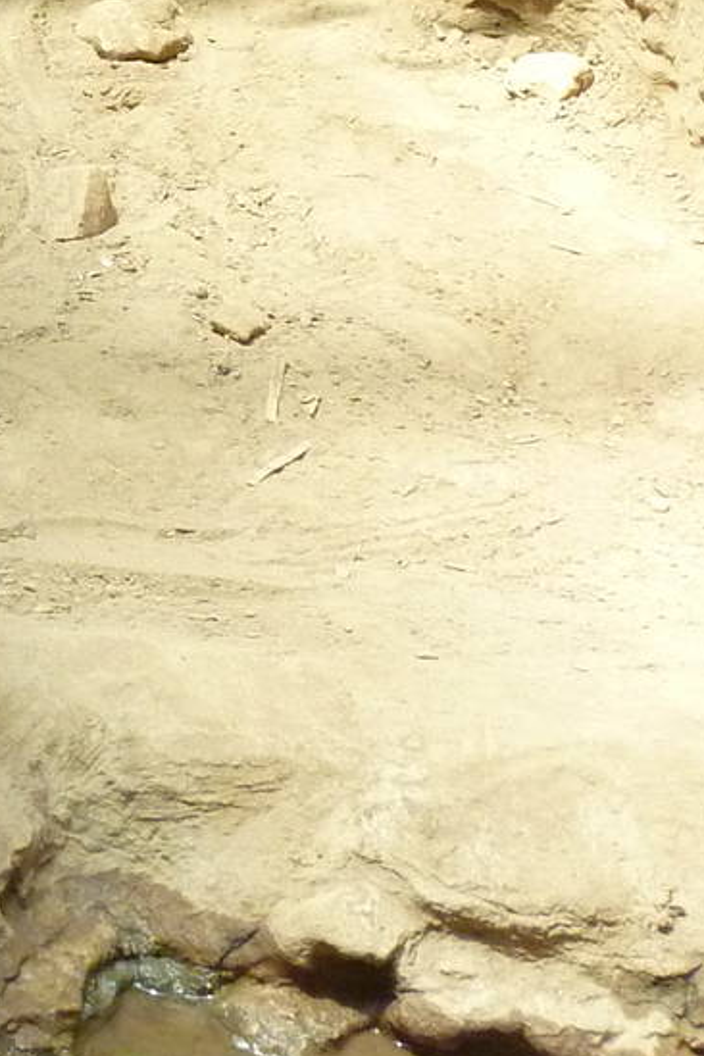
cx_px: -454
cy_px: -25
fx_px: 3109
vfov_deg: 18.7
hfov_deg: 12.1
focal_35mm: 106
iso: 400
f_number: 3.5
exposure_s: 1/250
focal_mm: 5.7
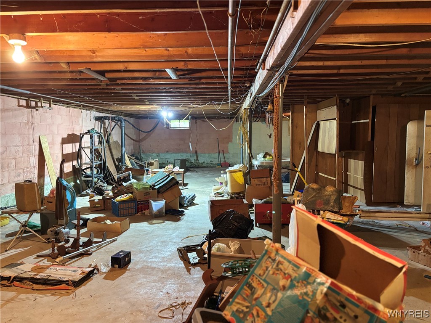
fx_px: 324
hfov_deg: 67.3
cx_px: 216
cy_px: 162
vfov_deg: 53.1
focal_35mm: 26
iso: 500
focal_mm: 5.96
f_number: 1.6
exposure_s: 1/40
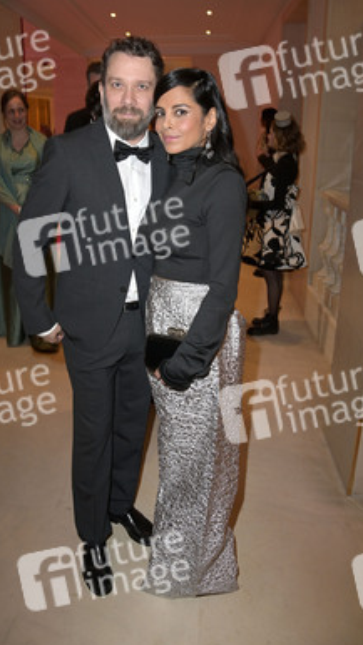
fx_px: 445
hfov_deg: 44.2
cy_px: 321
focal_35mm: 26
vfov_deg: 71.9
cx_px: 152
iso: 2000
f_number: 5
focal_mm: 24
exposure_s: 1/60
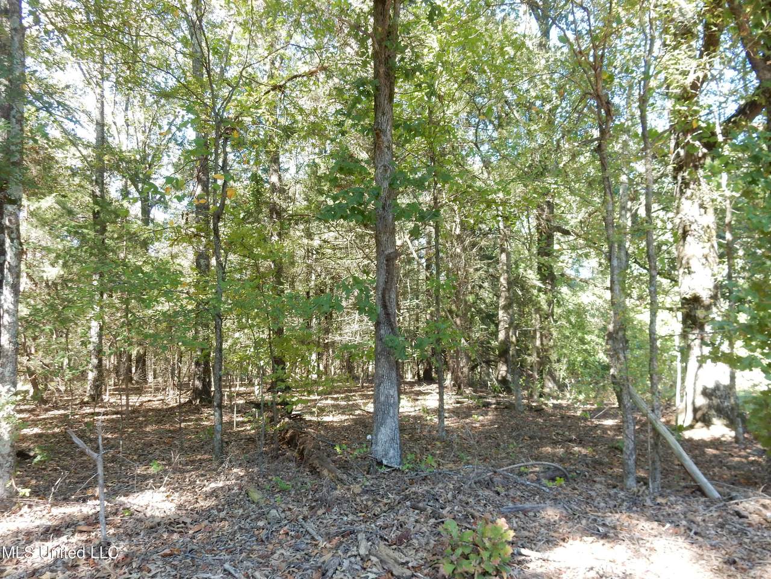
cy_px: 290
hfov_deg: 69.4
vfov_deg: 54.9
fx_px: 557
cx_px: 386
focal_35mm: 25
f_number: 3.7
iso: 125
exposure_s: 1/40
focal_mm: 4.5
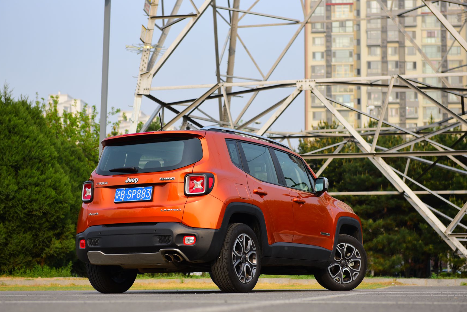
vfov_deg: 17.5
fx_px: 1012
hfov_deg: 26.0
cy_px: 159
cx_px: 231
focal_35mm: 78
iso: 400
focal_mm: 70
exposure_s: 1/2500
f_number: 4
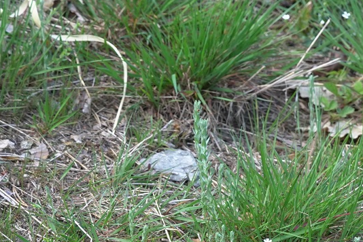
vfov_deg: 5.0
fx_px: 2753
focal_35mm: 273
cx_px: 547
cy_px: 339
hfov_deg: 7.4
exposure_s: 1/320
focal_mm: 90
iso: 1600
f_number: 9
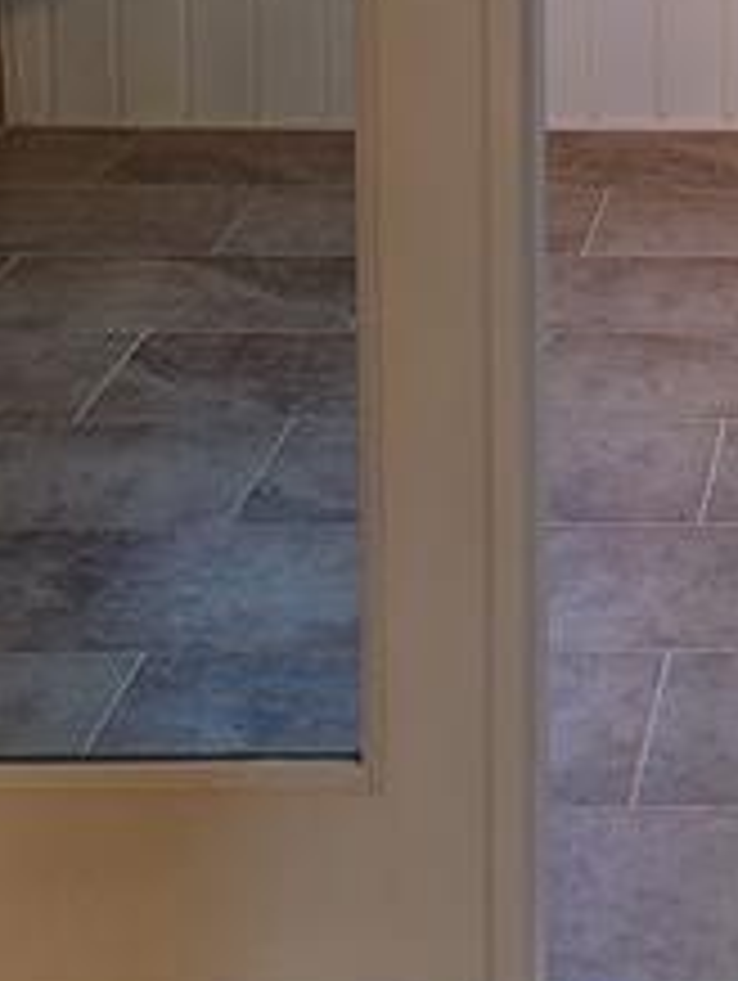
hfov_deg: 15.8
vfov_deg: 19.5
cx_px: 1004
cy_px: -464
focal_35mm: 88
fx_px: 2497
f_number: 1.8
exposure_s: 1/60
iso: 250
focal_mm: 7
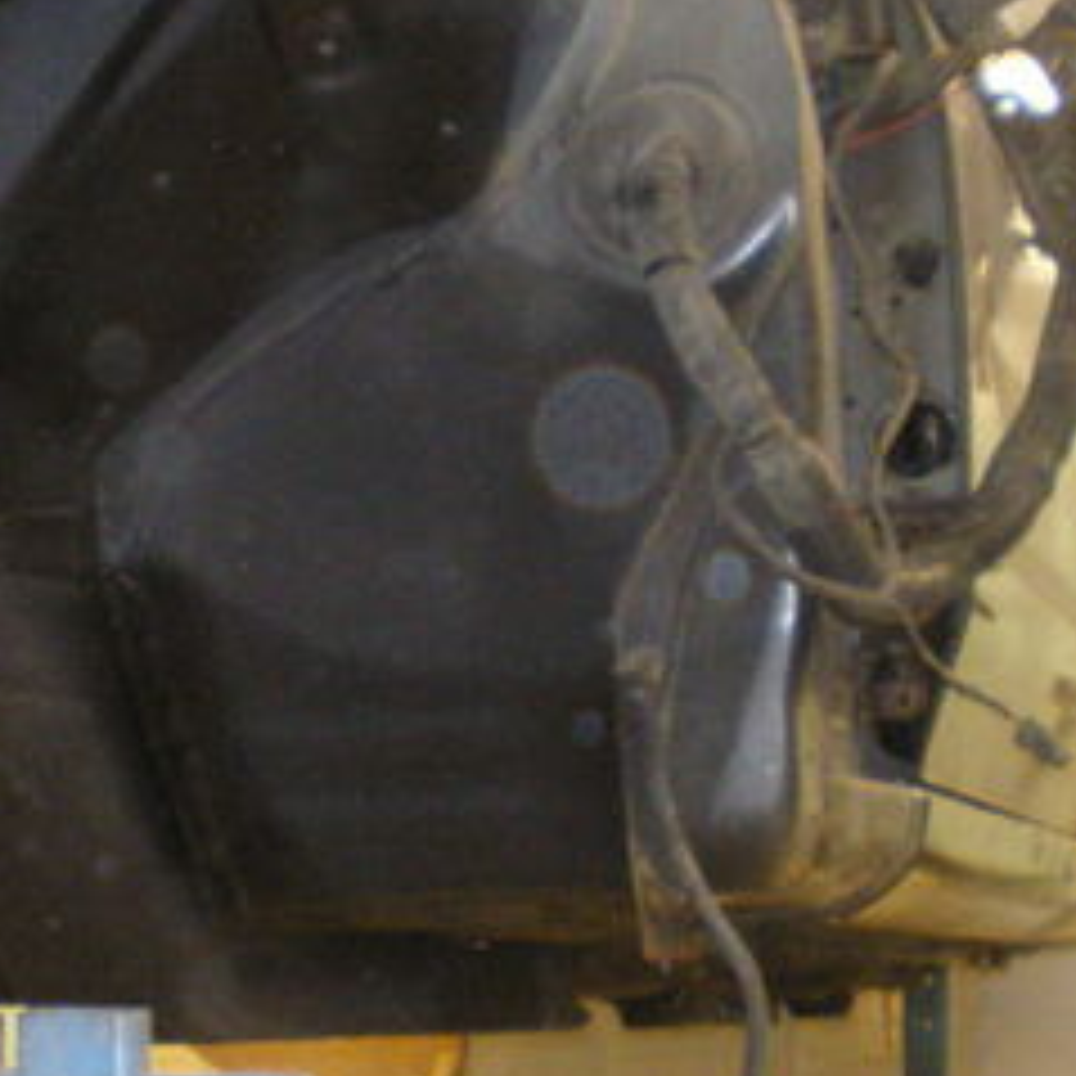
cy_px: 671
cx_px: -293
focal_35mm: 90
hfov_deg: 18.1
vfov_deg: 19.3
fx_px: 3165
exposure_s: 1/30
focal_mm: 6.3
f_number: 3.1
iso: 400
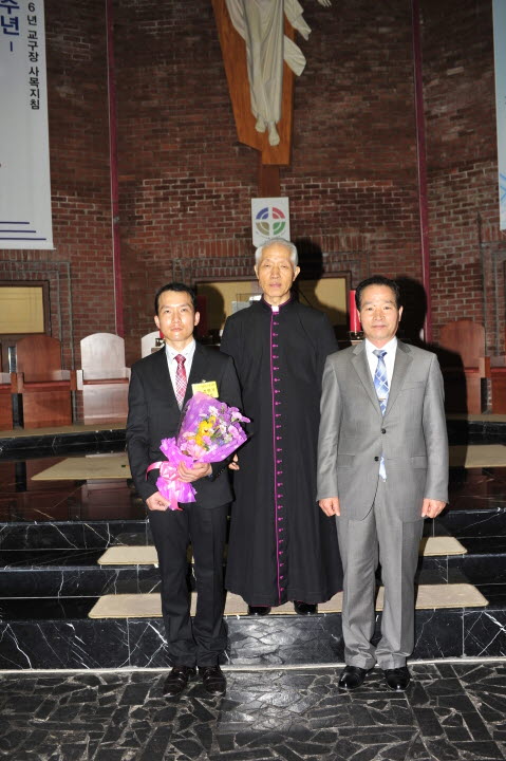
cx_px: 253
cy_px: 380
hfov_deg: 37.8
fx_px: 739
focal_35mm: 35
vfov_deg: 54.5
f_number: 5.6
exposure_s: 1/60
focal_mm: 35
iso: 200
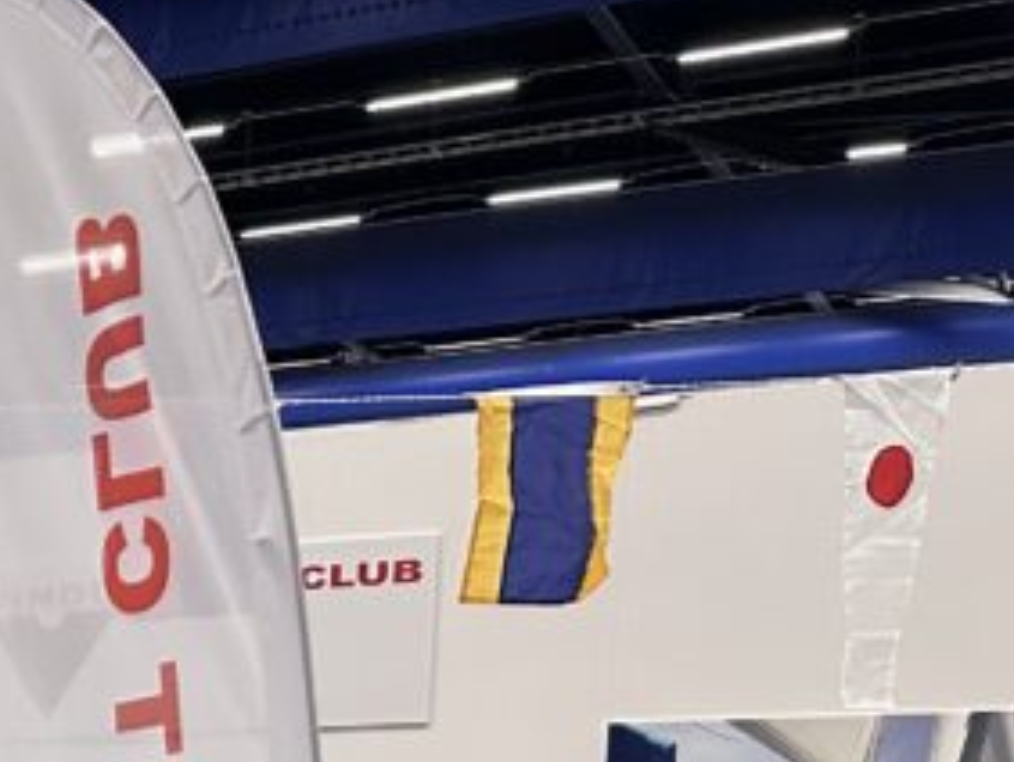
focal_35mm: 87
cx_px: -593
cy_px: 1265
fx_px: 2551
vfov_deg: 15.2
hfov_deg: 19.1
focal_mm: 6.86
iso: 500
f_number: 1.78
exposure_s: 1/50
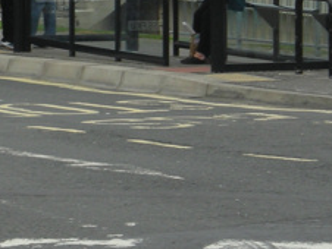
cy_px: -130
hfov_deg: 5.3
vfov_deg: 4.0
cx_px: -72
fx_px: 3562
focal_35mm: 371
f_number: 4.7
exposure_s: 1/284
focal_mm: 17.1
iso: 50
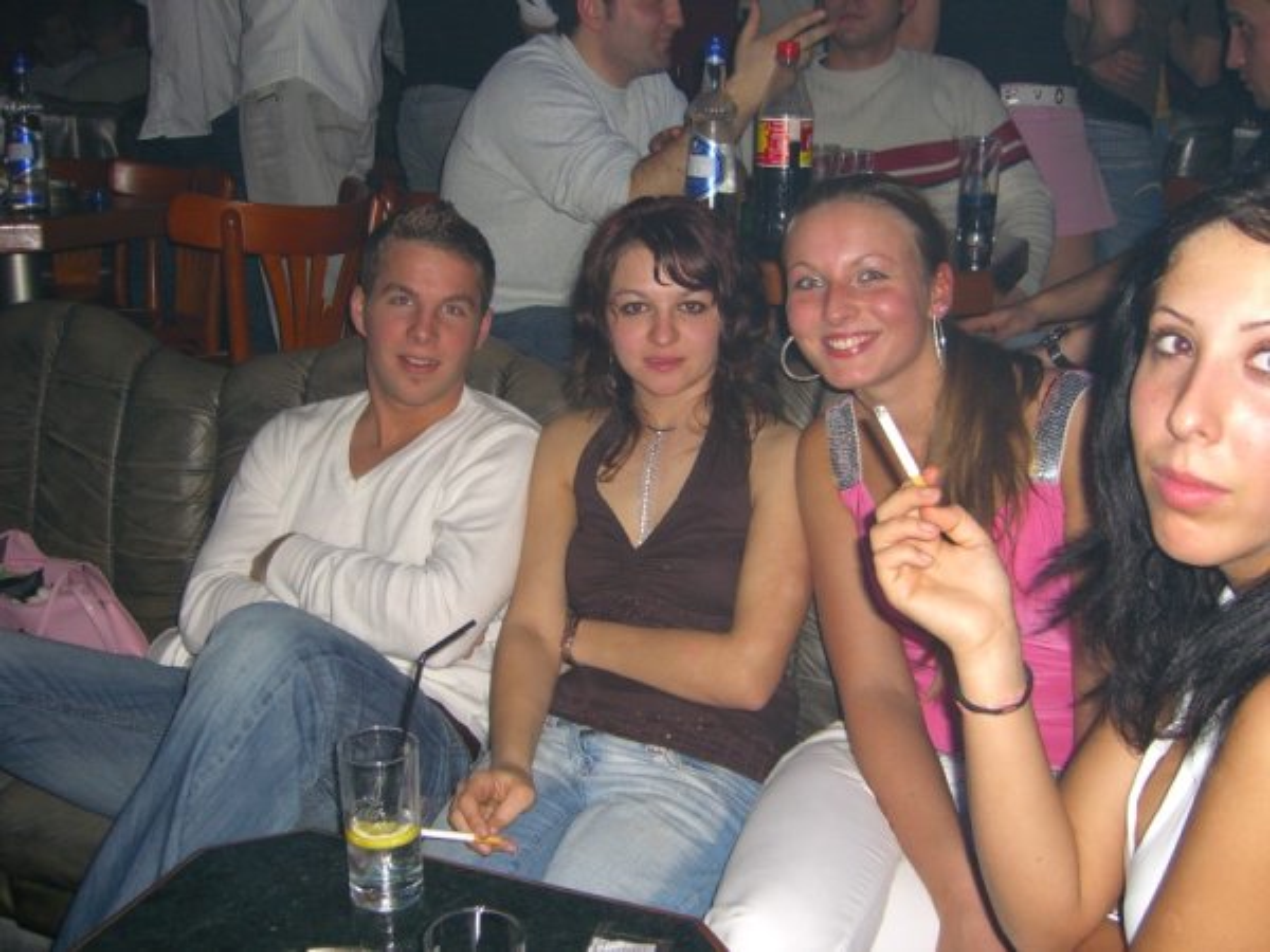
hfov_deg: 49.0
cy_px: 476
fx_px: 1394
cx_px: 635
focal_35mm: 38
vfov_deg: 37.7
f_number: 2.8
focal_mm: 7.9
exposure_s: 1/60
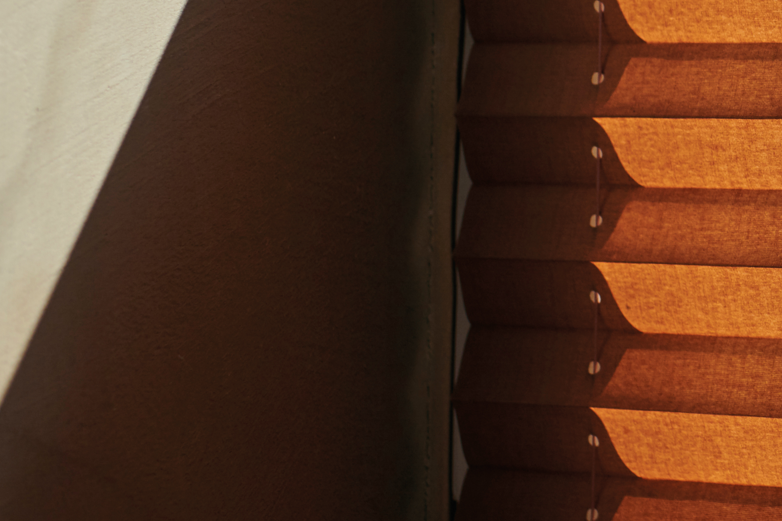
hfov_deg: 15.6
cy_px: -111
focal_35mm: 119
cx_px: 1248
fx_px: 2585
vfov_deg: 11.3
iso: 64
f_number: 4
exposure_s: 1/500
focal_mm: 35
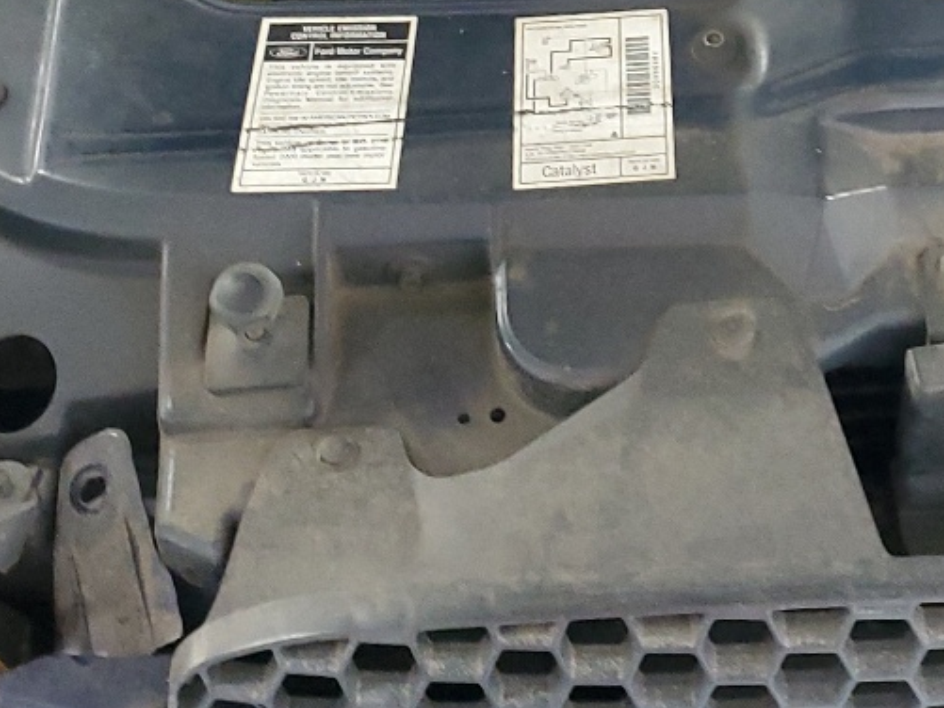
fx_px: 2264
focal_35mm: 83
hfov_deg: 22.8
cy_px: -249
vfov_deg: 16.6
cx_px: 893
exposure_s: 1/20
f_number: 1.5
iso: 282
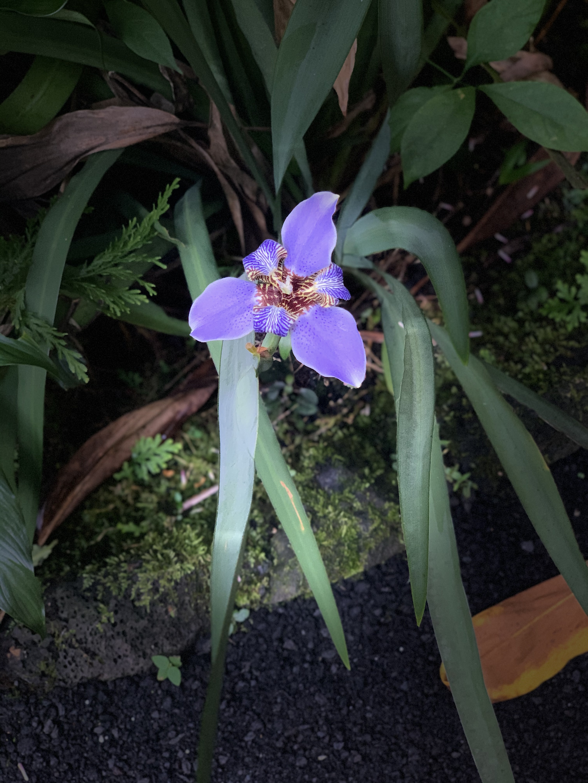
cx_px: 294
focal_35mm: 52
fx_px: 1178
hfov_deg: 28.0
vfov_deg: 36.8
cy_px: 392
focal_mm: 6
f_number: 2.4
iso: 500
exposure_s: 1/40
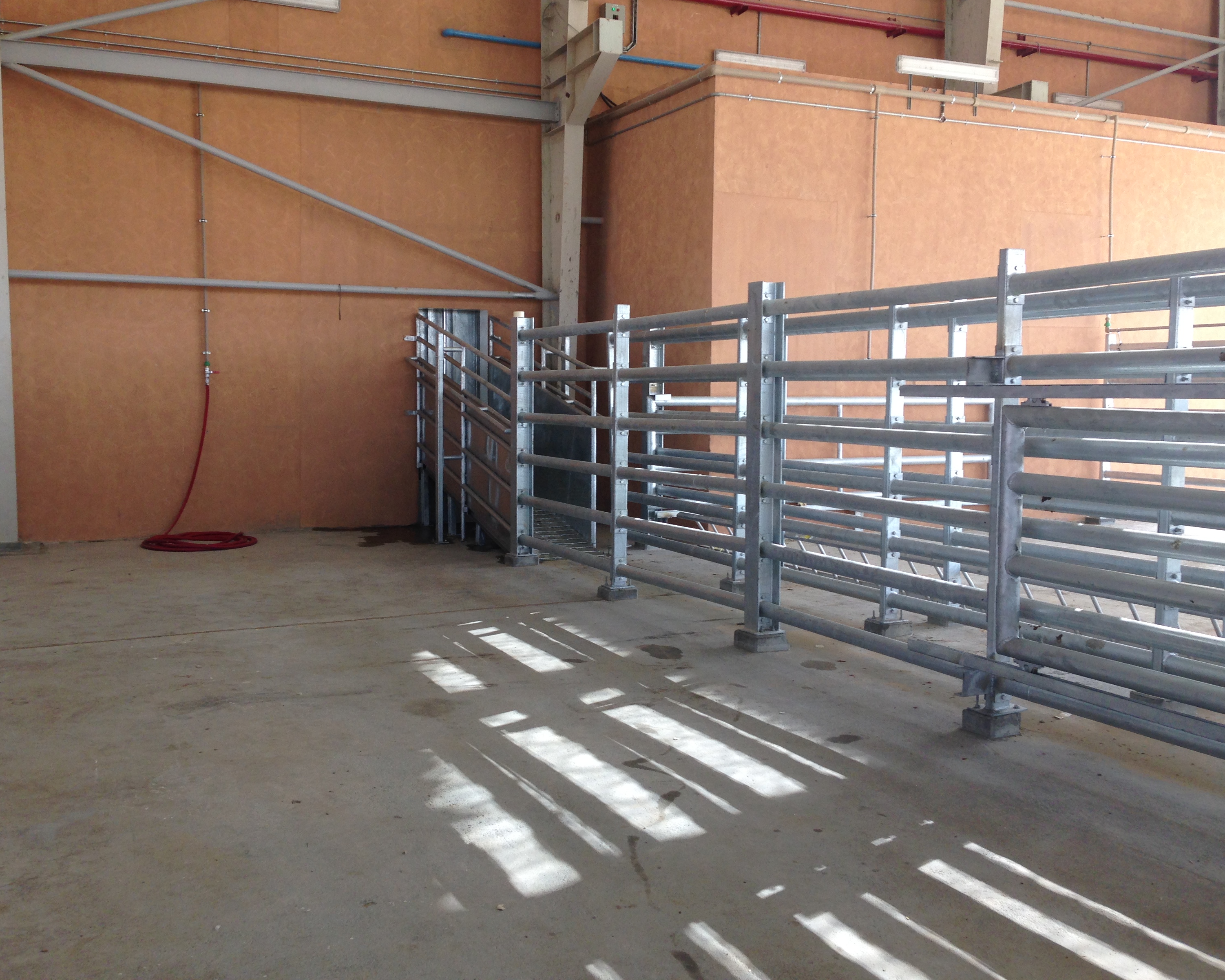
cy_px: 481
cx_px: 590
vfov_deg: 42.2
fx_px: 1269
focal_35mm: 35
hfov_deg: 51.5
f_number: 2.4
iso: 50
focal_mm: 4.12
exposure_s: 1/120
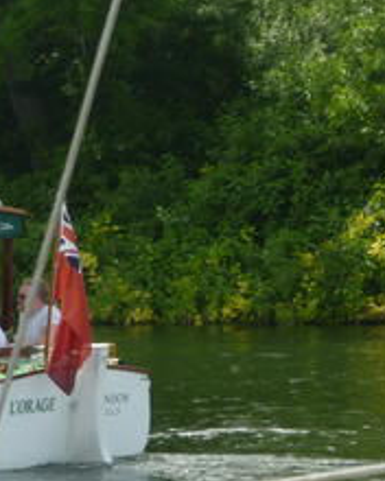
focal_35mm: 219
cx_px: -232
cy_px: 291
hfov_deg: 6.9
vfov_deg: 8.8
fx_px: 3119
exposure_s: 1/200
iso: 80
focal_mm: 13.6
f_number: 5.6
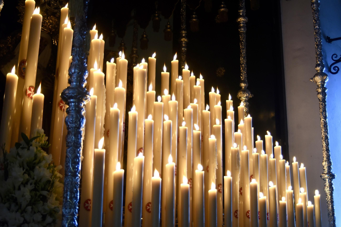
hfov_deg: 38.2
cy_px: 114
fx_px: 493
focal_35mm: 52
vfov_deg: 26.0
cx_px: 170
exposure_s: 1/160
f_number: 5
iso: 1400
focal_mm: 52
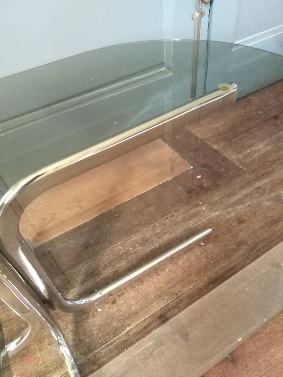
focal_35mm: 25
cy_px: 188
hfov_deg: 54.9
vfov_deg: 69.4
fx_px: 273
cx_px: 142
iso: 1434
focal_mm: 3.46
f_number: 2.2
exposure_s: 1/12
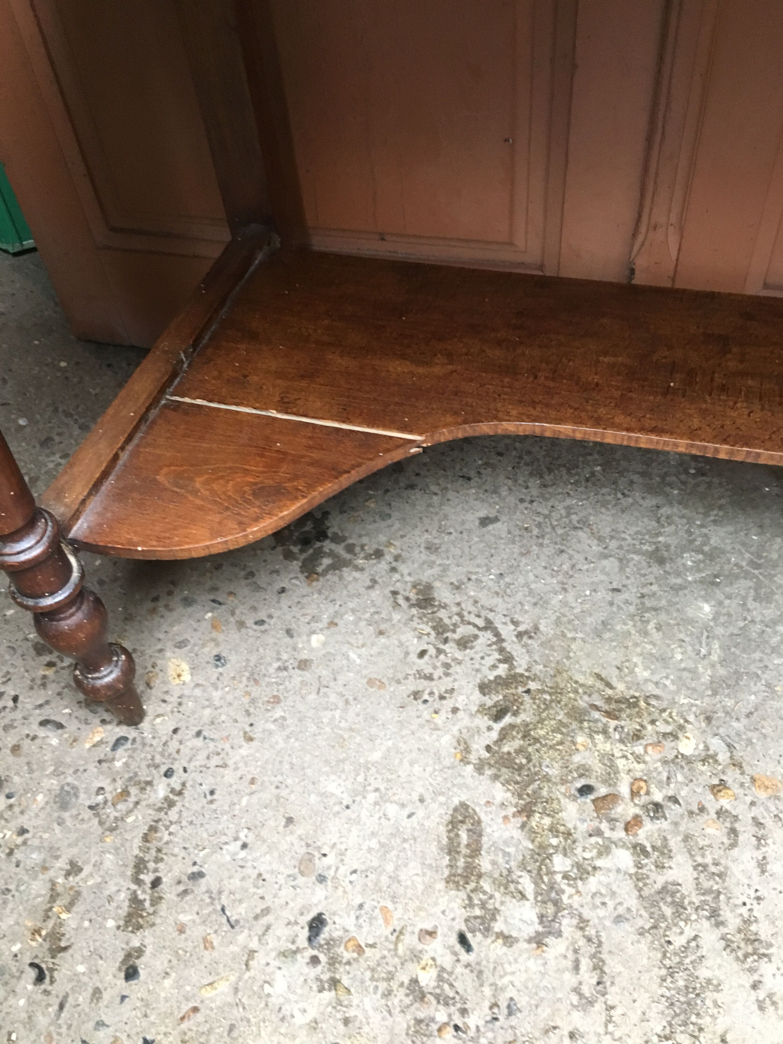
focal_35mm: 29
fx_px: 875
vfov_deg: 61.7
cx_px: 392
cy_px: 522
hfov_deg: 48.2
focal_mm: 4.15
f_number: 2.2
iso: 200
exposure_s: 1/17
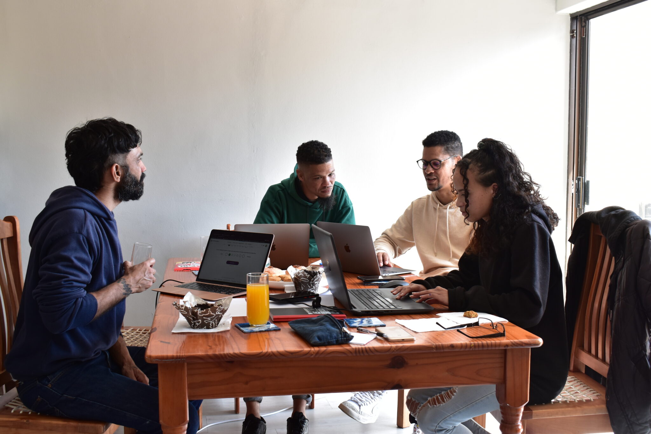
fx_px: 759
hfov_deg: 46.4
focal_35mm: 42
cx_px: 326
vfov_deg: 31.9
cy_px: 217
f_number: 6.3
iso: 400
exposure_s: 1/50
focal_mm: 28
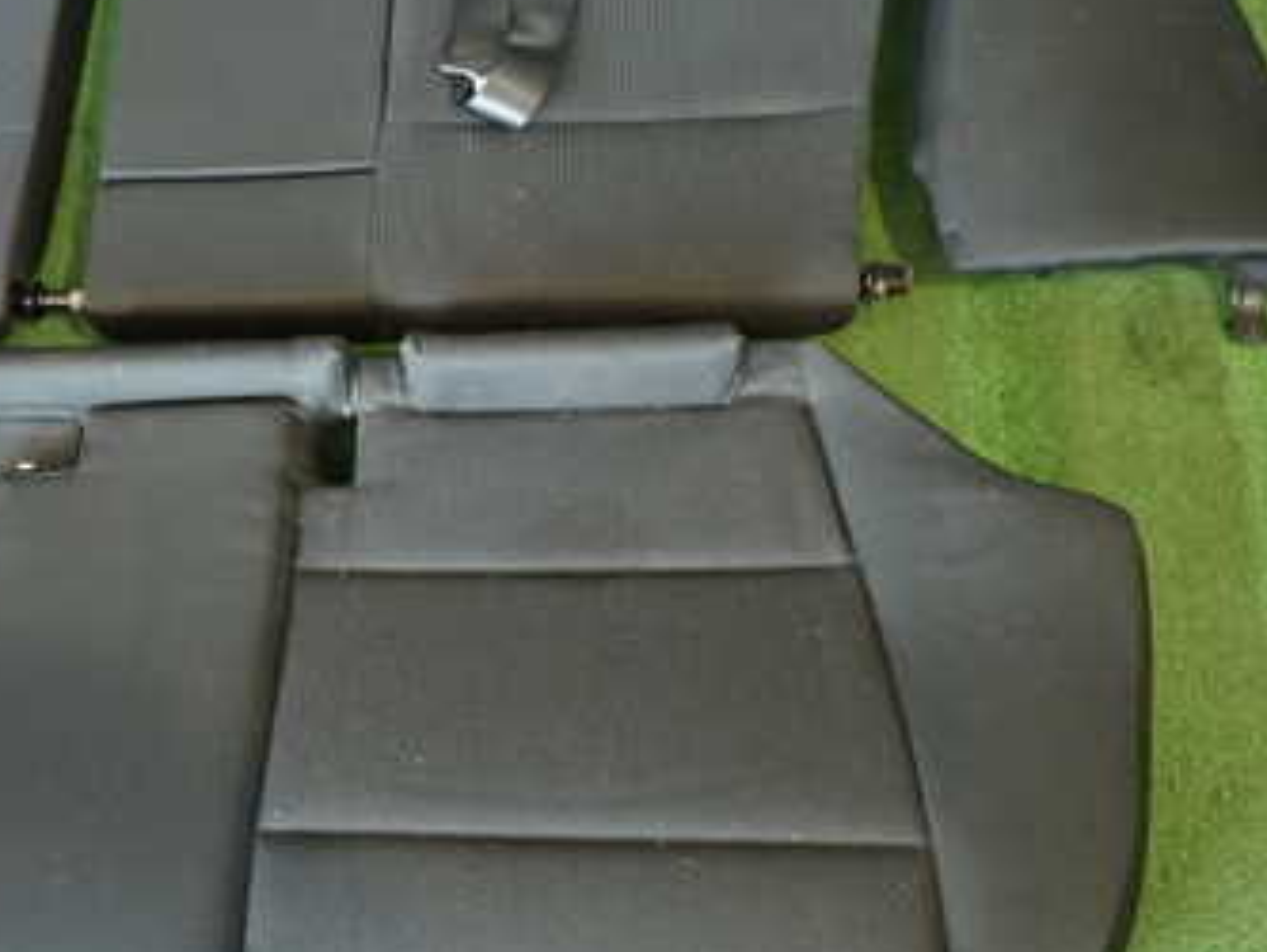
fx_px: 1648
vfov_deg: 32.1
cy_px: 369
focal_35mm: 45
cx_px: 289
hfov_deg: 40.6
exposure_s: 1/30
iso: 250
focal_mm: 4.5
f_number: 2
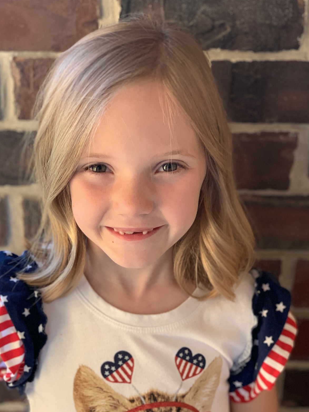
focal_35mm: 68
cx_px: 126
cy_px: 228
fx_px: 809
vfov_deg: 28.5
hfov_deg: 21.6
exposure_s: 1/122
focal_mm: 6
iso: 125
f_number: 2.4
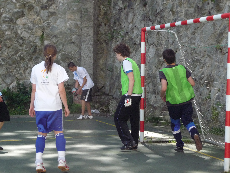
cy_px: 86
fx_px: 638
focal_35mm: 96
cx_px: 115
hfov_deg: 20.4
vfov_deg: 15.4
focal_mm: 16.3
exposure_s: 1/500
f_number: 4.7
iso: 400
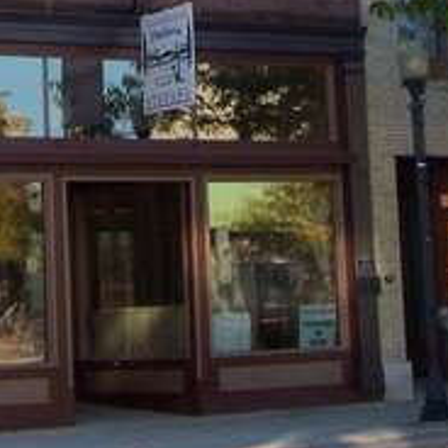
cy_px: -119
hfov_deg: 13.3
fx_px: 1918
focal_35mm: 131
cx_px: 212
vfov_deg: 12.9
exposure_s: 1/510
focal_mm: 5.6
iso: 80
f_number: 2.7
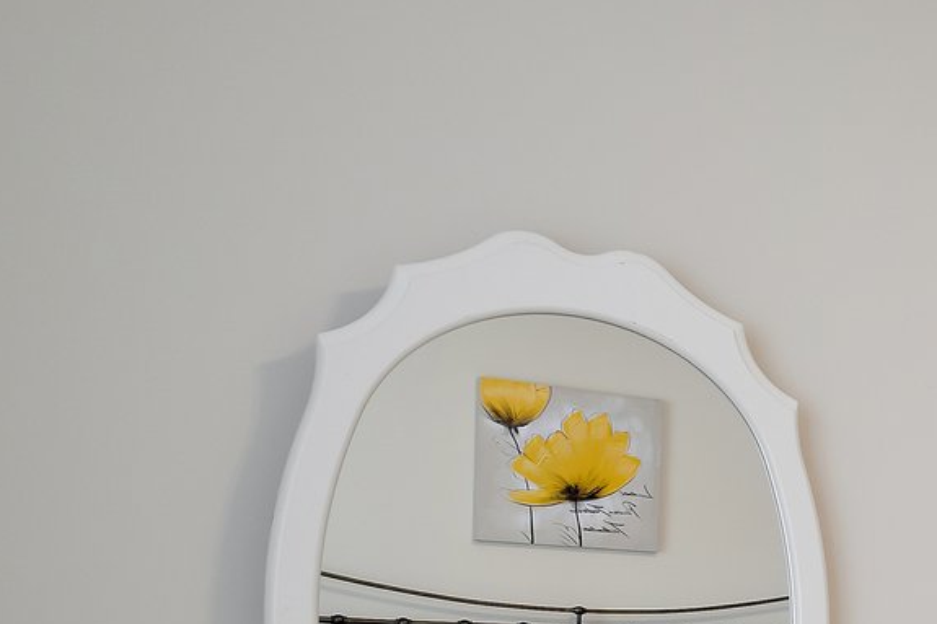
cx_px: 1605
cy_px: 703
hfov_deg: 23.0
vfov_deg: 22.3
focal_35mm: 57
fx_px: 1483
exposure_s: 1/2
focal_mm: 16
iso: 640
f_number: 8
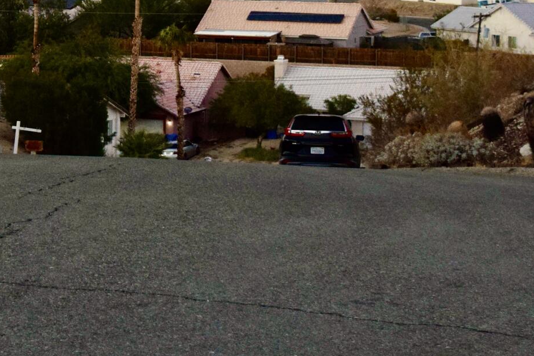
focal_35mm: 136
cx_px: 50
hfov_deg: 14.9
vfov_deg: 9.9
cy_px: -118
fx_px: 2018
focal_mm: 28
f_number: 4.2
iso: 1800
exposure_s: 1/500
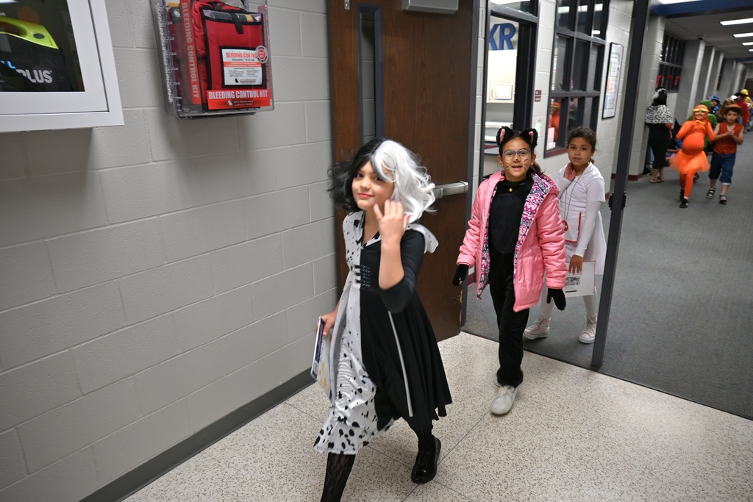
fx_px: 471
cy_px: 251
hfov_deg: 77.3
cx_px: 376
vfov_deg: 56.2
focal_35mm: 22
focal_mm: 15
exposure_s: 1/161
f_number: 1.7
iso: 320
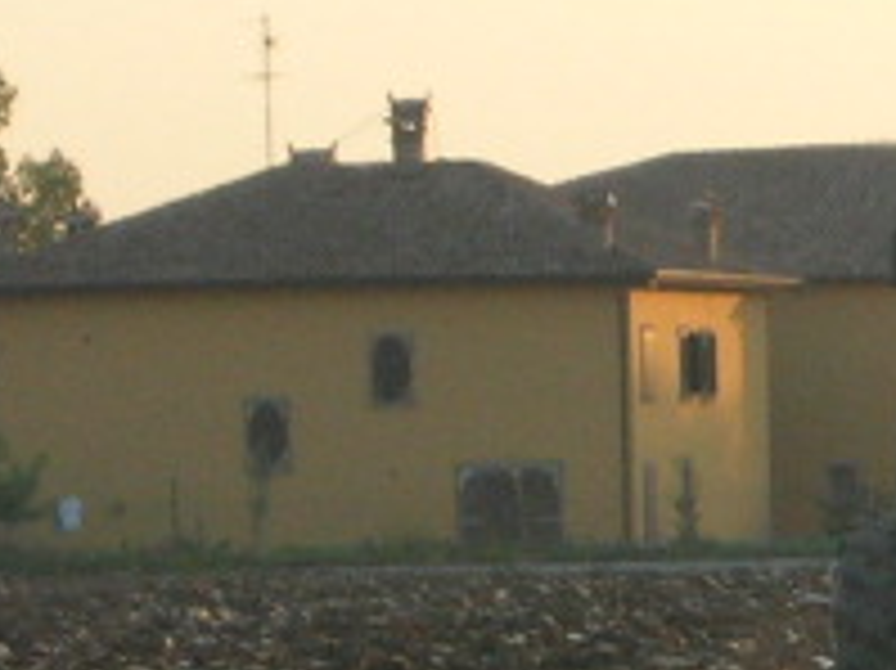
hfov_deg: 3.4
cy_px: 567
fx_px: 15055
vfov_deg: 2.6
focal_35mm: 582
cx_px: 1063
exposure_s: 1/284
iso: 100
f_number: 4.9
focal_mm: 23.4
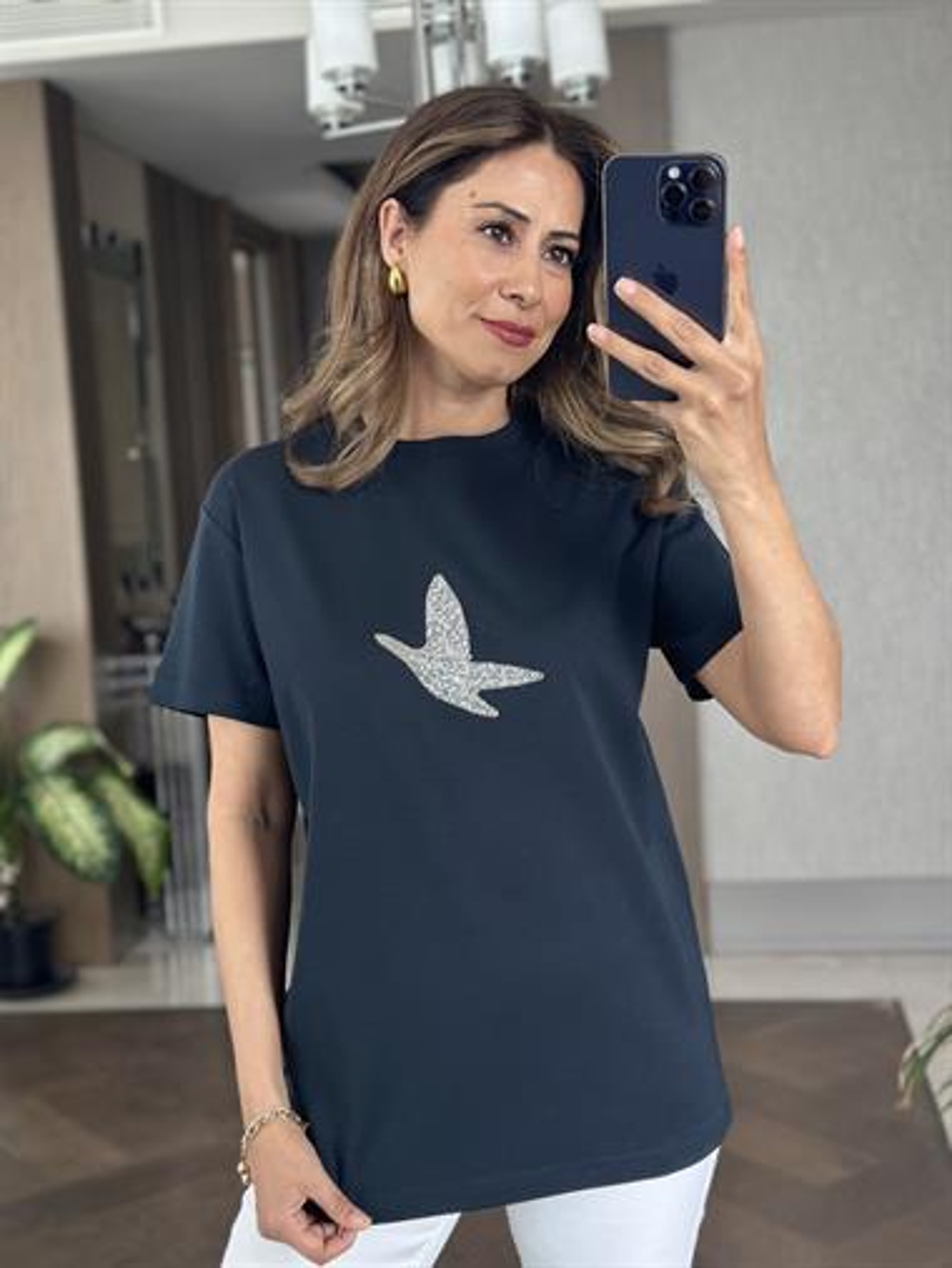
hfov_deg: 30.3
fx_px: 1759
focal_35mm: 48
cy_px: 634
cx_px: 476
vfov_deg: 39.6
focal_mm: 6.86
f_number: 1.78
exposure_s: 1/60
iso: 160
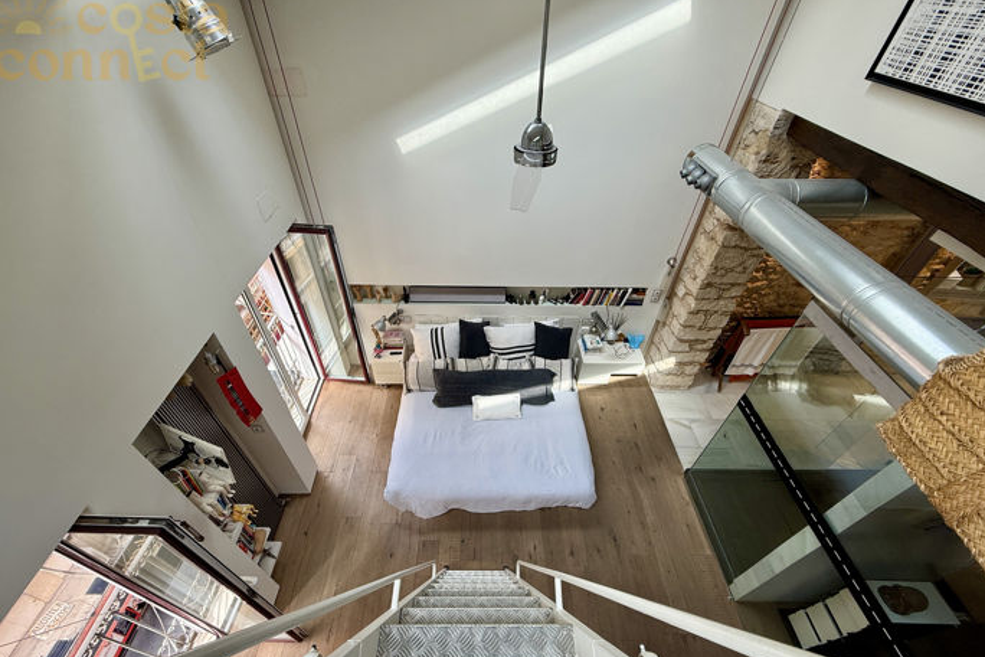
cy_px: 363
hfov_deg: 100.4
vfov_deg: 77.1
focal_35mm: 15
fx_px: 410
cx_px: 485
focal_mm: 2.22
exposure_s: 1/99
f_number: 2.2
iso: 50
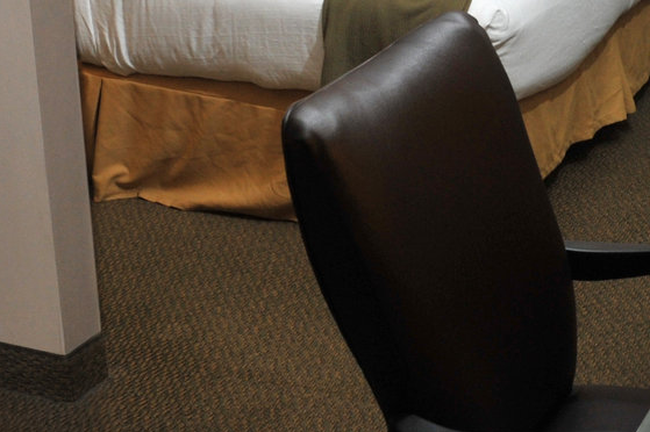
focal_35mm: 88
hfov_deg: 23.0
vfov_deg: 15.4
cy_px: 113
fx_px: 1588
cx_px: 445
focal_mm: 24
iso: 800
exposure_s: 1/60
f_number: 11
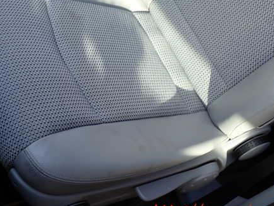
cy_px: 76
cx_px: 108
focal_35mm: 57
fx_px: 451
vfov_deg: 25.6
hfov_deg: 33.7
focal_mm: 7.31
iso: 125
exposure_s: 1/80
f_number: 2.8
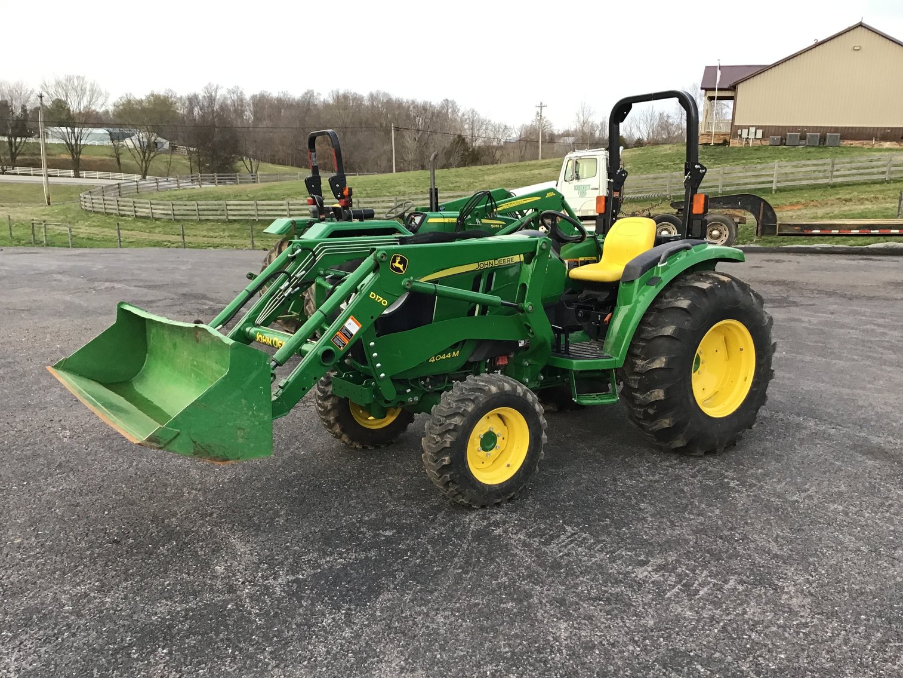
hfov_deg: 58.3
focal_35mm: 31
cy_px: 339
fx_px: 809
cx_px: 452
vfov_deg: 45.4
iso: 32
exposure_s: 1/30
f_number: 2.4
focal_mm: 3.3
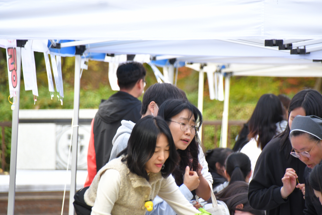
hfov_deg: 5.5
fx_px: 3354
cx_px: 161
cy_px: 108
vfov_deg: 3.7
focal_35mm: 375
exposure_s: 1/125
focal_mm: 250
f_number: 6.3
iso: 800
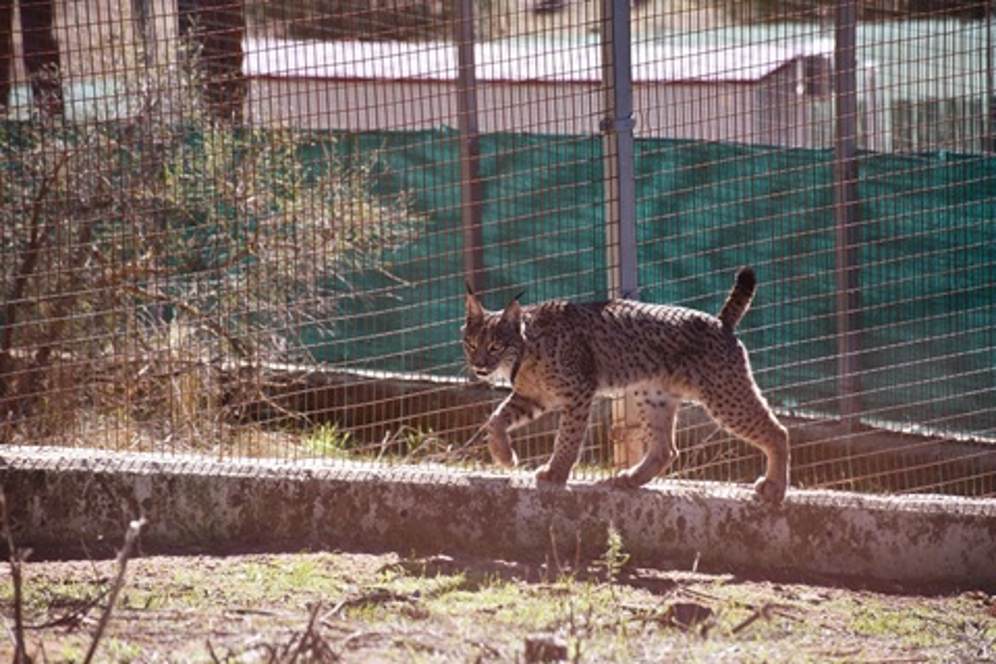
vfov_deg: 6.5
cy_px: 332
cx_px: 498
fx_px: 5810
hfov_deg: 9.8
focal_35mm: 210
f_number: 5.6
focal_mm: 140
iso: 280
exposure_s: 1/500
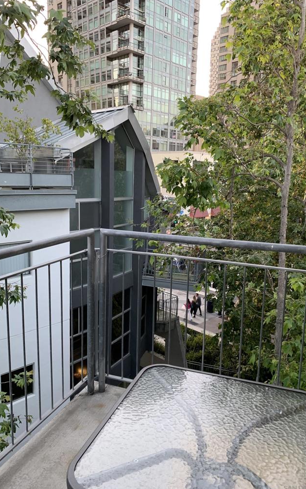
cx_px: 149
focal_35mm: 28
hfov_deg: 44.5
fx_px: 374
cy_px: 244
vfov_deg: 66.5
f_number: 1.8
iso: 100
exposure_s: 1/60
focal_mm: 4.25
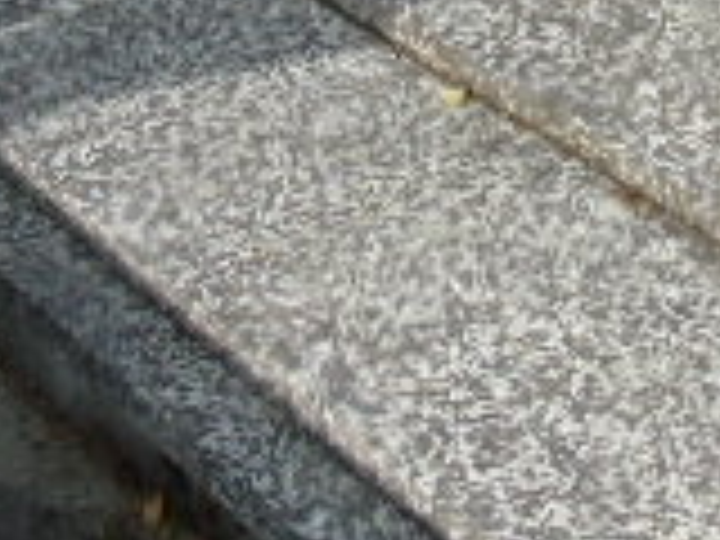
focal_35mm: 100
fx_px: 2080
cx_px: 662
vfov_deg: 14.2
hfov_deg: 19.3
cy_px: -171
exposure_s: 1/400
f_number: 3.4
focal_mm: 4.4
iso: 80
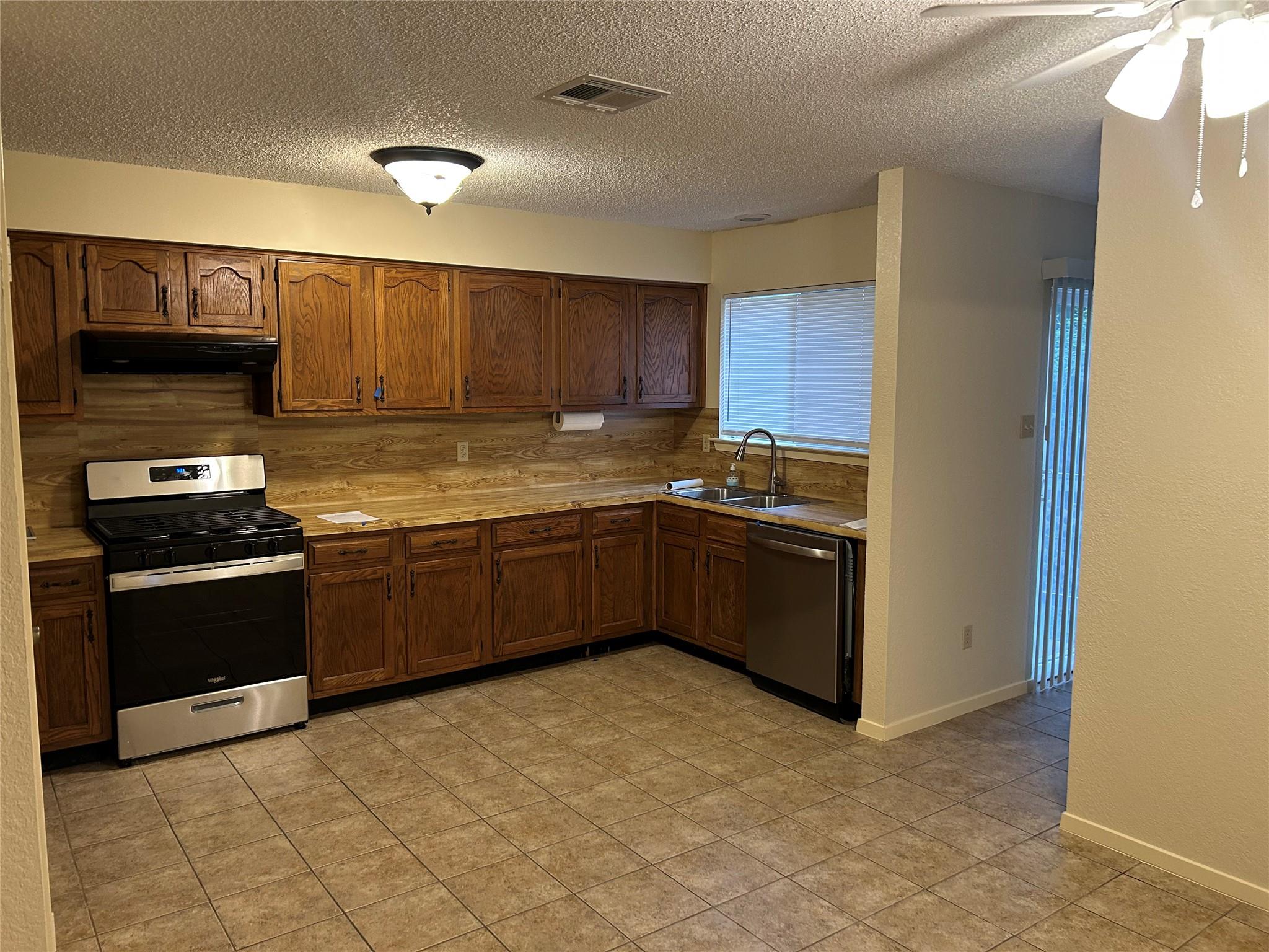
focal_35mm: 26
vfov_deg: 53.1
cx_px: 634
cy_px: 476
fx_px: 953
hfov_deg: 67.3
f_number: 1.5
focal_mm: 5.7
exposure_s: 1/60
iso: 160
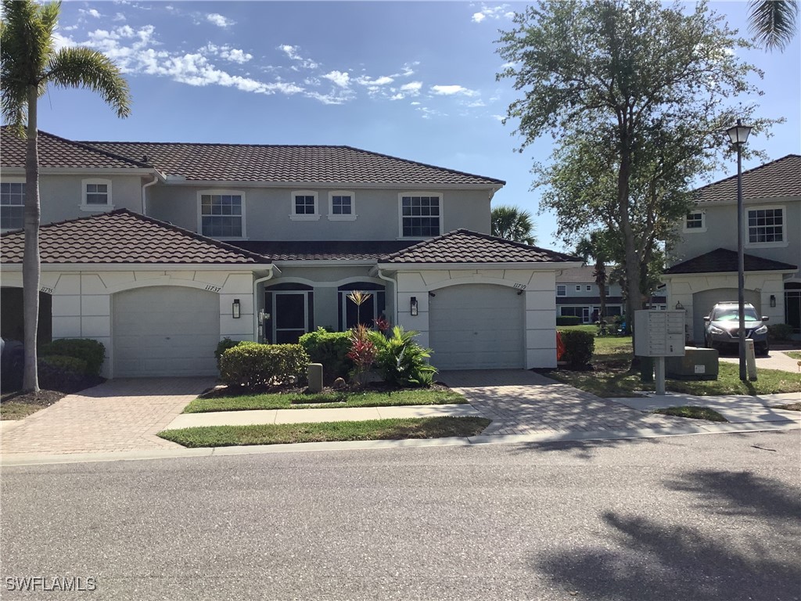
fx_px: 717
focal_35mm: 31
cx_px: 400
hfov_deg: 58.4
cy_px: 300
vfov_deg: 45.4
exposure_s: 1/1894
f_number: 2.4
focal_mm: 3.3
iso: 25
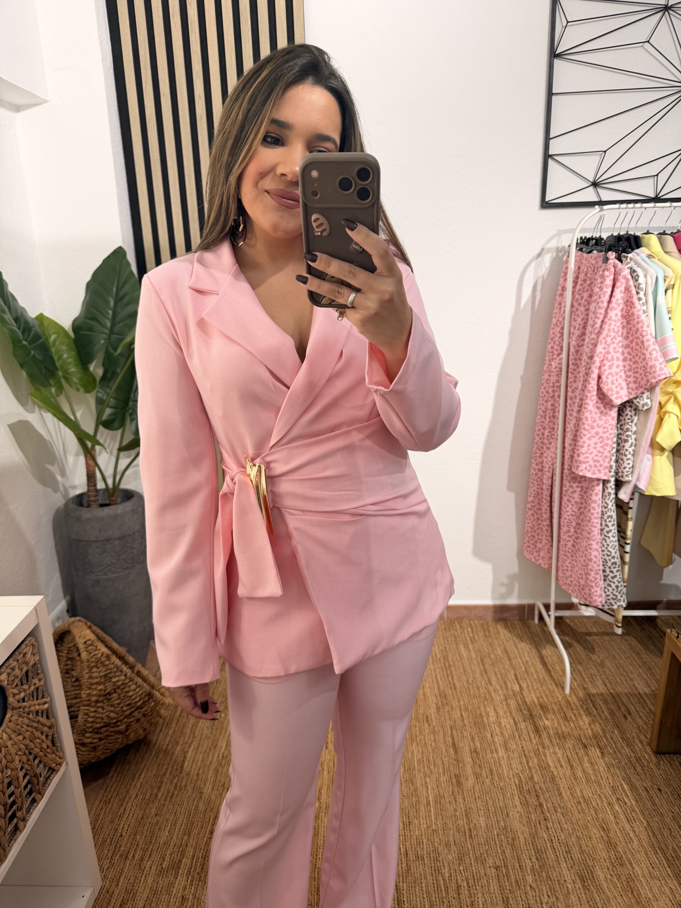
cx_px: 340
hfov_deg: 56.8
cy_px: 454
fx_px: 630
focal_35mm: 24
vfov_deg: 71.6
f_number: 1.78
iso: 64
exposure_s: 1/100
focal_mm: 6.76
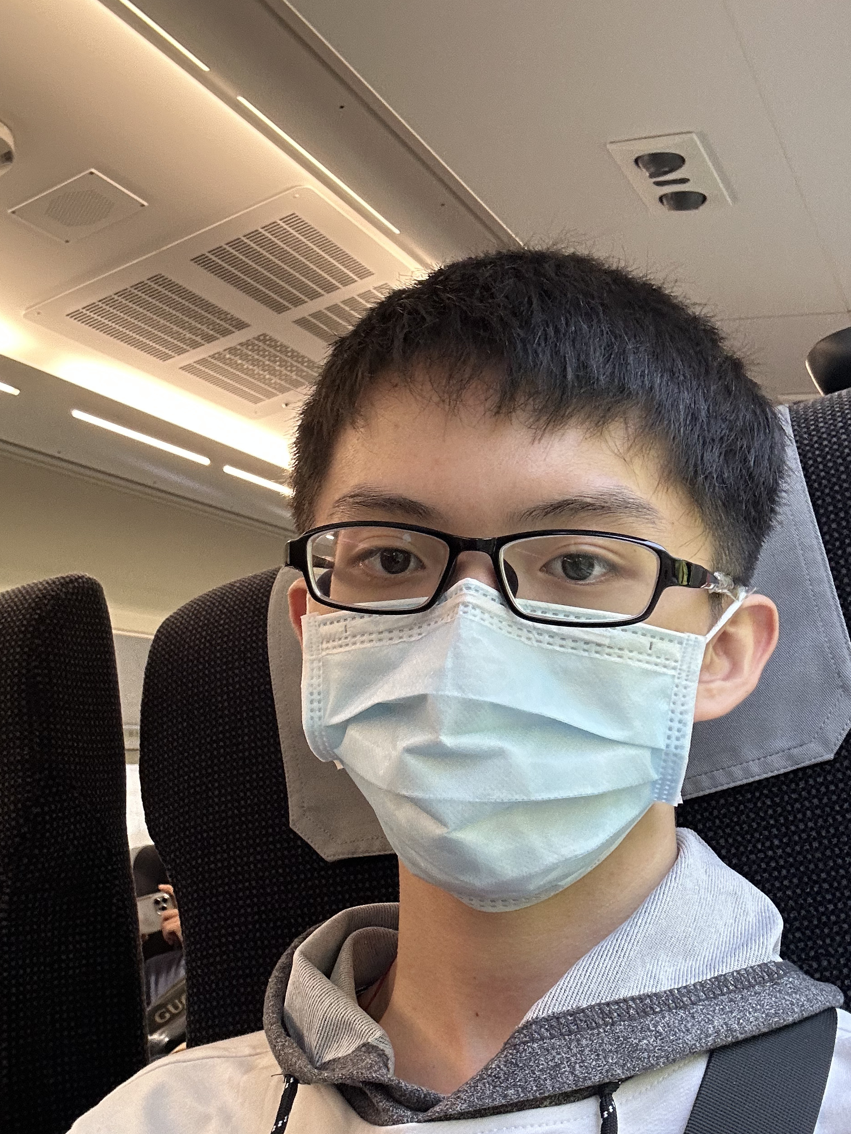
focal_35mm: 37
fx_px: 1213
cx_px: 397
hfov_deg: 38.6
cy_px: 665
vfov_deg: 49.9
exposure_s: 1/93
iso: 80
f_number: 1.9
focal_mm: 2.69
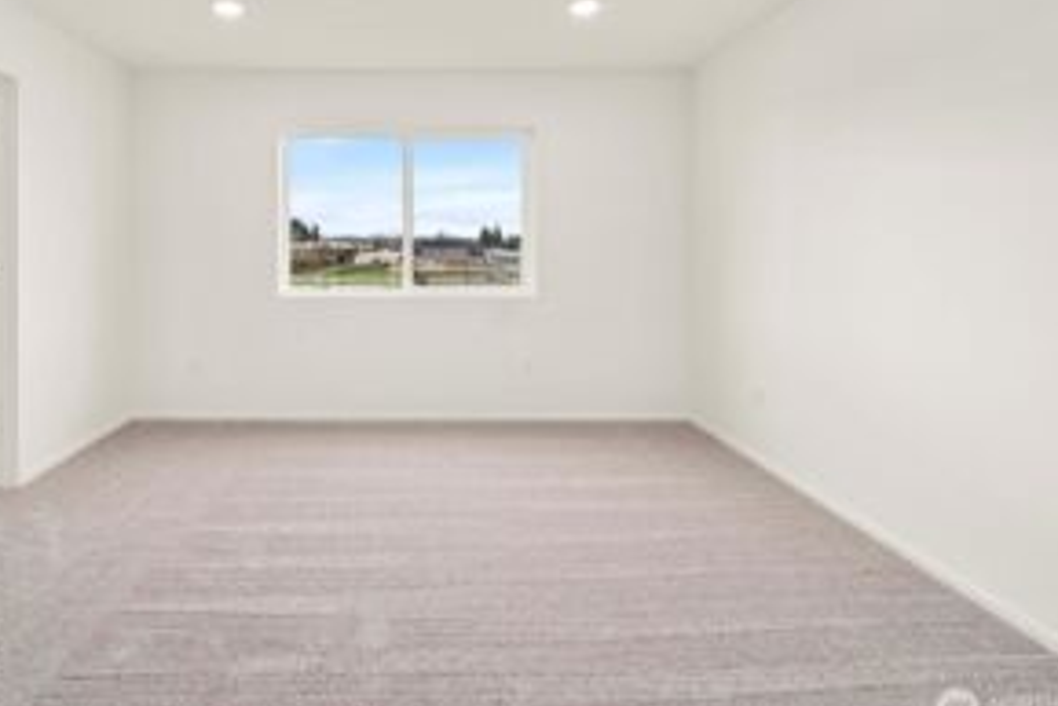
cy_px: 254
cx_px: 414
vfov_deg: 66.2
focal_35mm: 18
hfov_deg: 88.6
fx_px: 529
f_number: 6.3
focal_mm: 13
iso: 80
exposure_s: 1/125
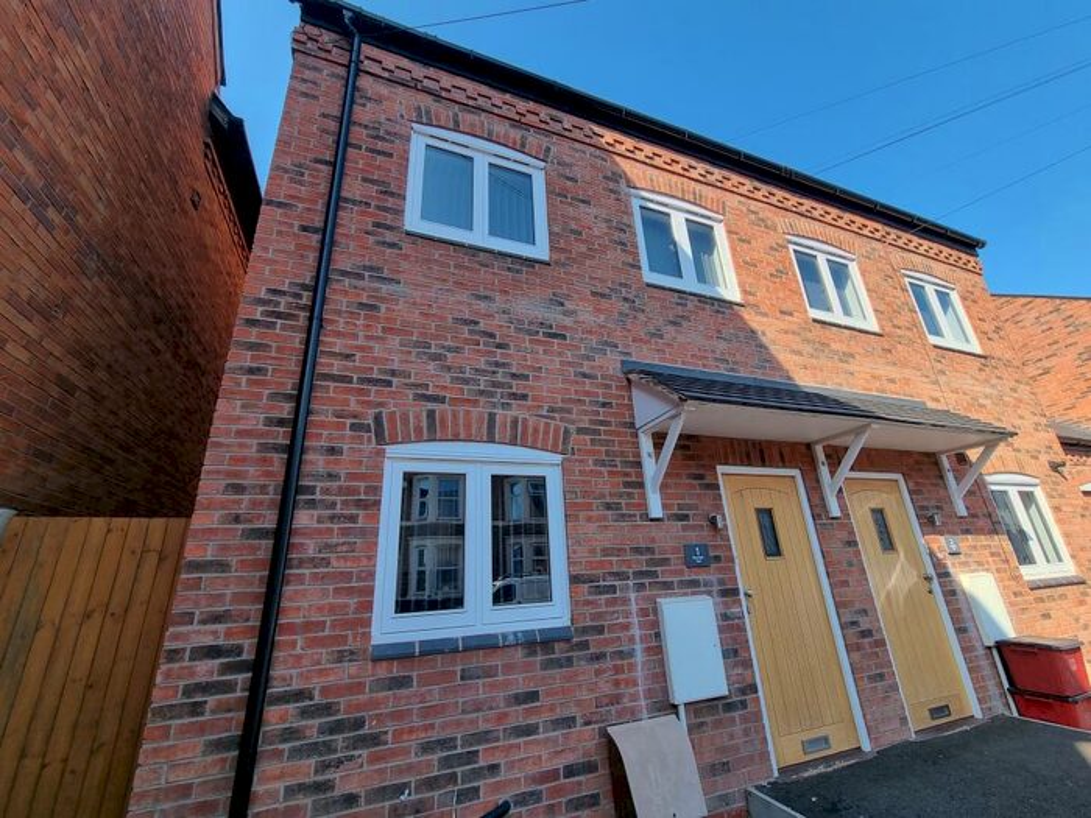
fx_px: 410
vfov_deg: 89.9
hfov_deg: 106.2
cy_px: 409
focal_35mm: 13
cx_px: 546
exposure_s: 1/564
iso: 50
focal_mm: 2.2
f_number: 2.2
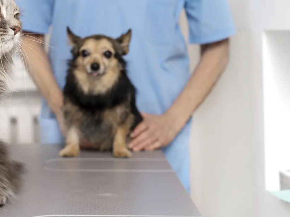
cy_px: 80
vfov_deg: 15.2
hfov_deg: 19.9
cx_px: 38
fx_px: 812
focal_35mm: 97
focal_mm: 55
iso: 80
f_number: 4.5
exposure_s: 1/160
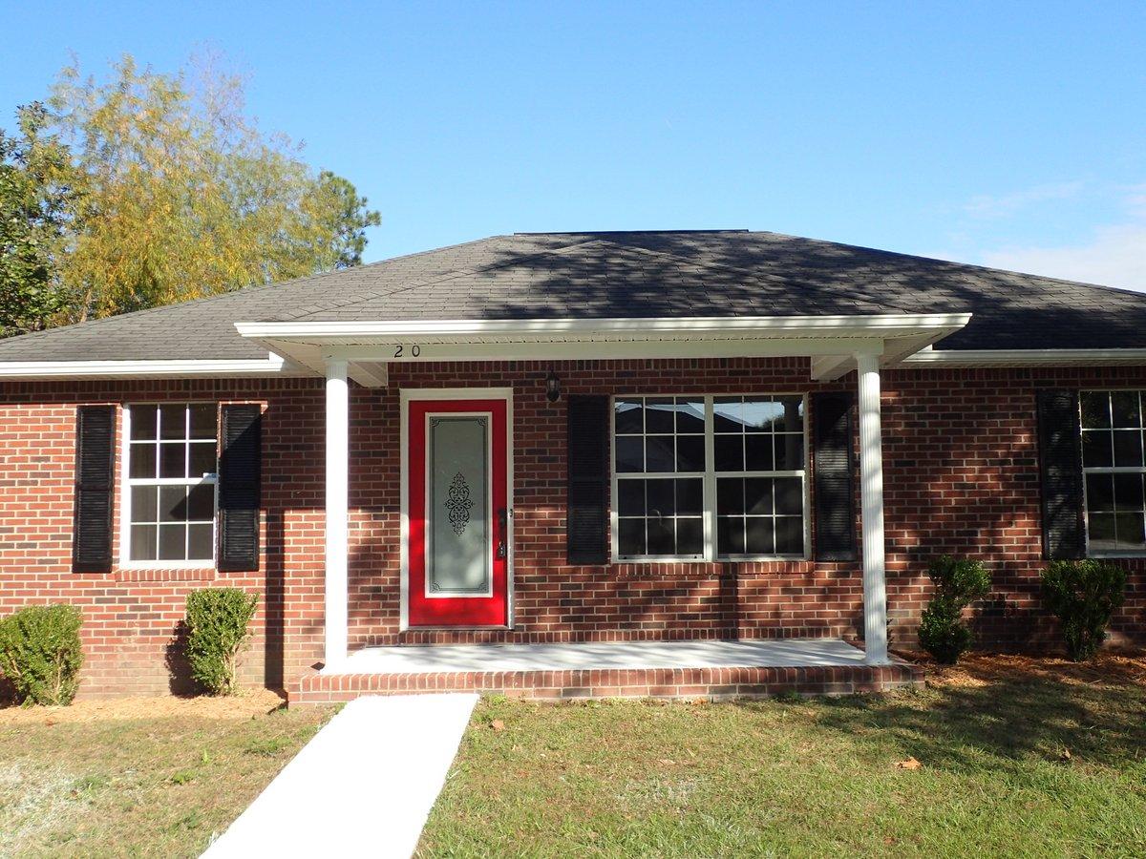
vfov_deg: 40.7
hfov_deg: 52.6
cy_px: 430
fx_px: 1159
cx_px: 573
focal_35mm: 35
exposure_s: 1/500
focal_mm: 6.42
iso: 100
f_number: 3.5
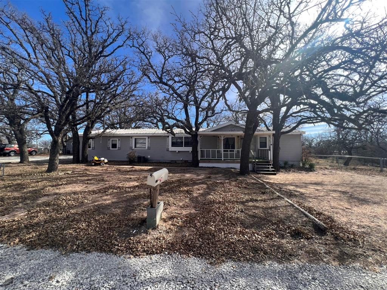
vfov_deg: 89.9
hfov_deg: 106.2
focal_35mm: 13
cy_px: 145
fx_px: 145
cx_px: 194
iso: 32
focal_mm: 1.57
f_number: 1.8
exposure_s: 1/669
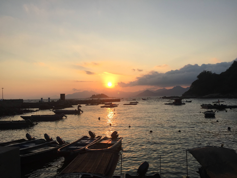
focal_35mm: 29
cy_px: 89
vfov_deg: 48.2
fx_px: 199
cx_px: 118
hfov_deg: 61.7
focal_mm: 4.15
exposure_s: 1/1236
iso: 32
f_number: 2.2
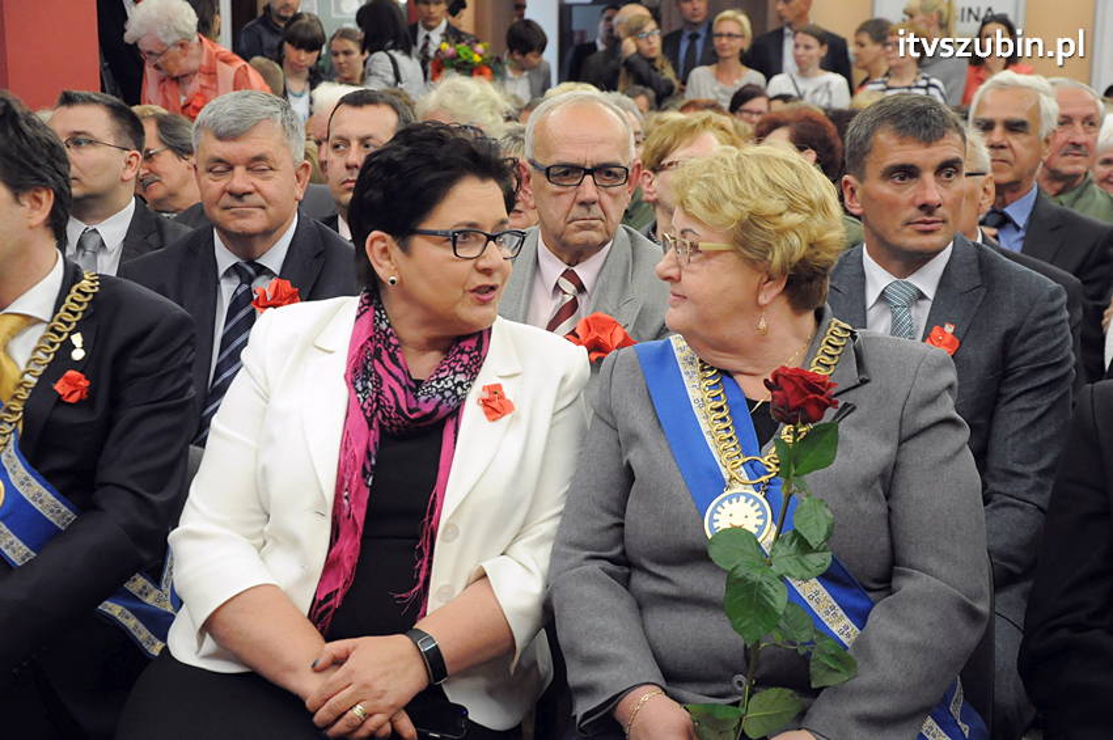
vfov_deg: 18.9
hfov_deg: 28.1
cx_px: 556
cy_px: 370
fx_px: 2224
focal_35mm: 72
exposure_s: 1/80
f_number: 5.6
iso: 2500
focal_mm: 48
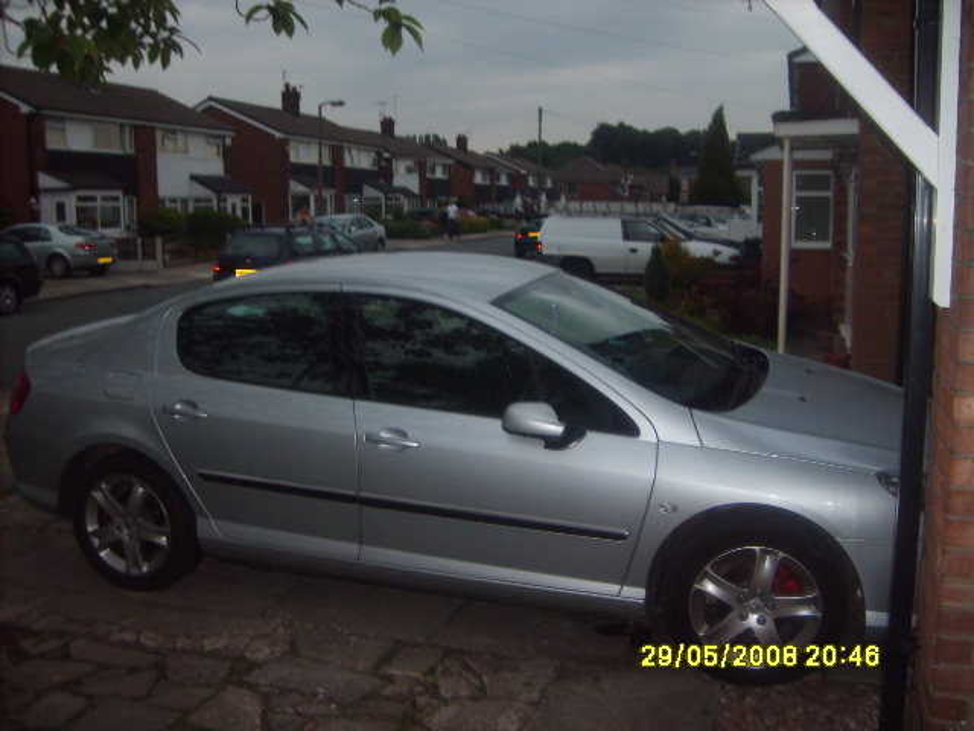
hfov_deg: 52.6
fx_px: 985
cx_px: 487
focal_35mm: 35
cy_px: 366
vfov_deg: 40.7
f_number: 2.8
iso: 113
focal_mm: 5.8
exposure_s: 1/45
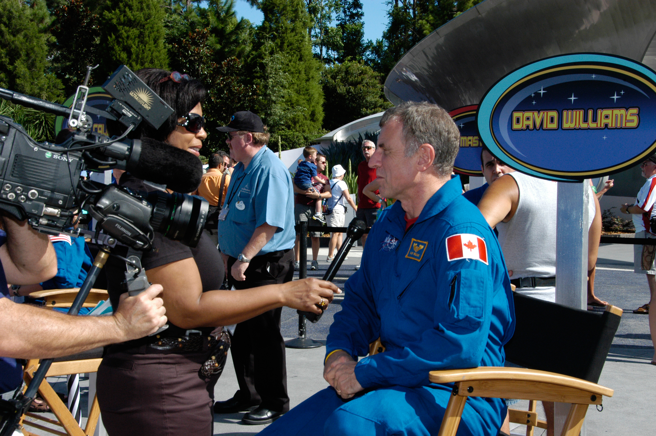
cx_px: 328
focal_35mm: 54
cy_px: 218
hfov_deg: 36.9
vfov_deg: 25.0
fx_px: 983
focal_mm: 36
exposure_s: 1/180
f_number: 14
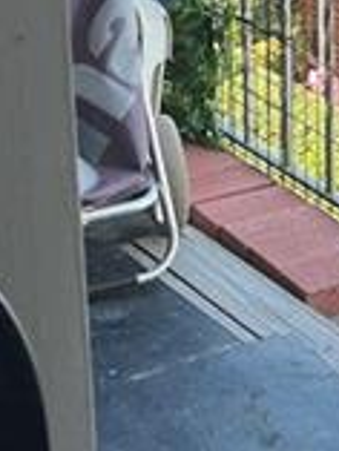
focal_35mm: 127
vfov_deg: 15.2
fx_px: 1656
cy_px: -6
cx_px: 313
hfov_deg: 11.6
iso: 50
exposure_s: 1/502
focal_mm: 5.7
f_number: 1.5
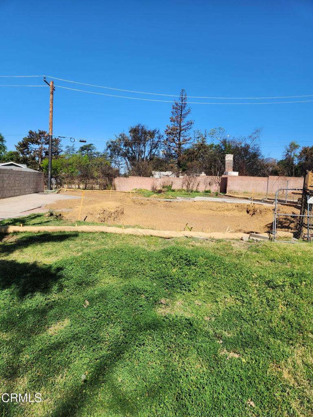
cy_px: 208
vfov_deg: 73.9
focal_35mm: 23
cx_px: 156
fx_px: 277
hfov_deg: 58.9
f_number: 1.8
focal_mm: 5.4
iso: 20
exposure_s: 1/1525
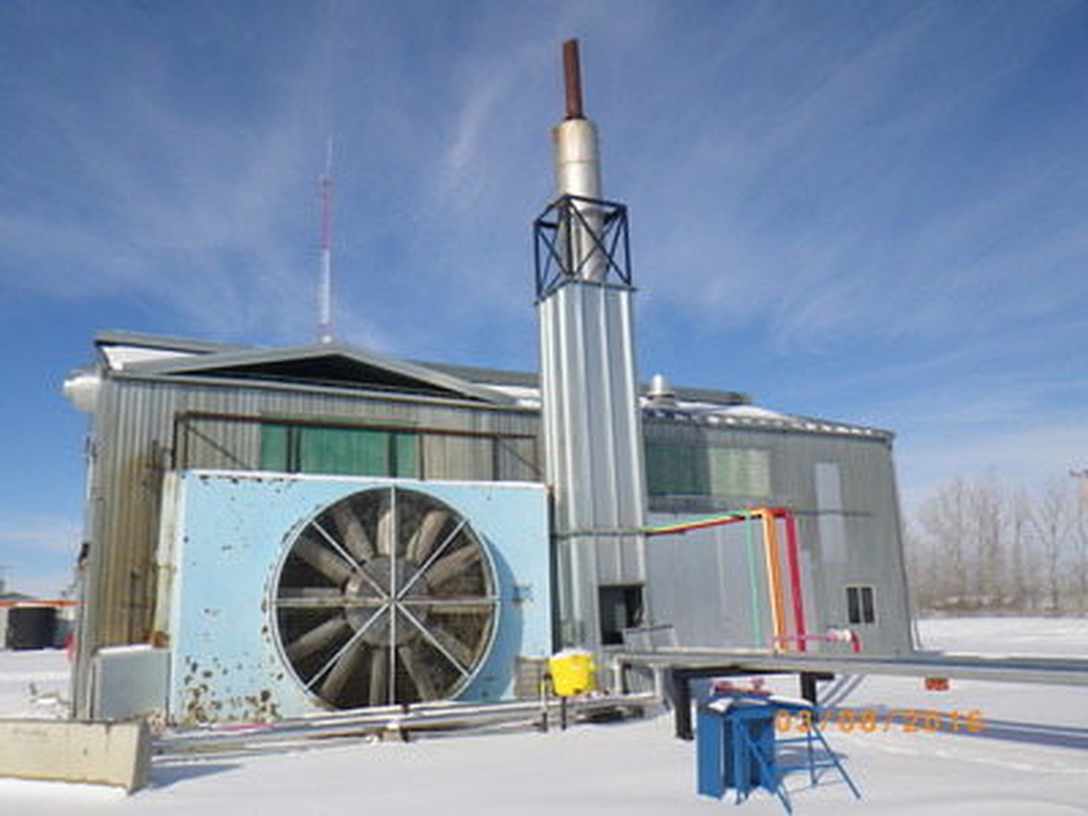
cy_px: 408
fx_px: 880
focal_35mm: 28
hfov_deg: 63.4
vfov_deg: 49.7
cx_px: 544
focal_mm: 5
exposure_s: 1/1250
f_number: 4.2
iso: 80
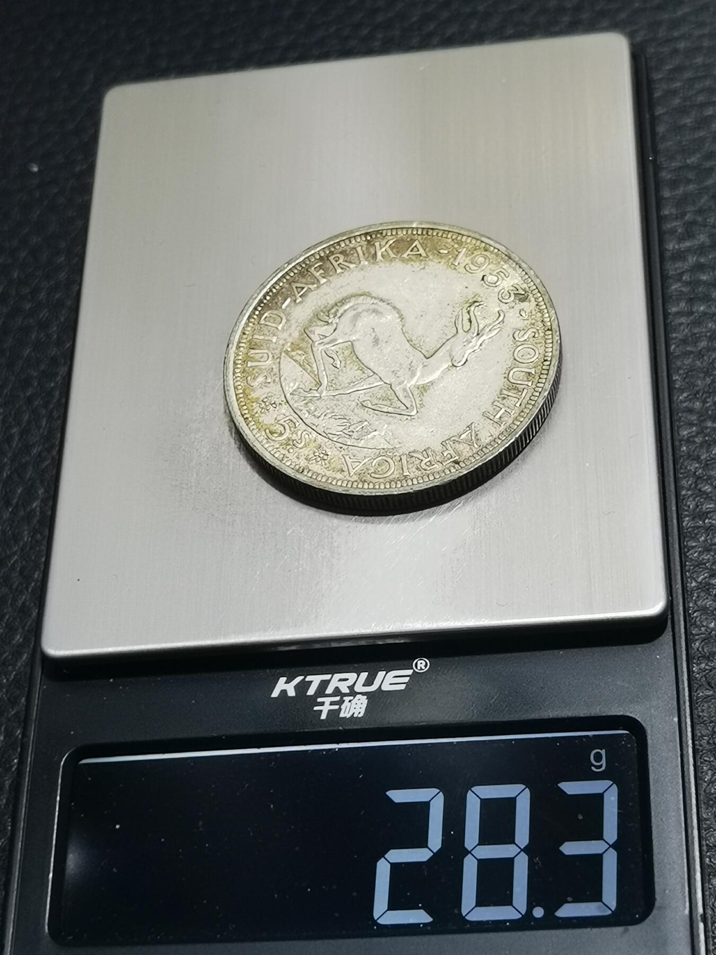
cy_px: 478
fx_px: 1931
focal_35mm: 70
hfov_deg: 21.0
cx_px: 358
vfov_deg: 27.8
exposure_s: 1/100
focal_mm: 6.67
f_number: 1.9
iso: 160
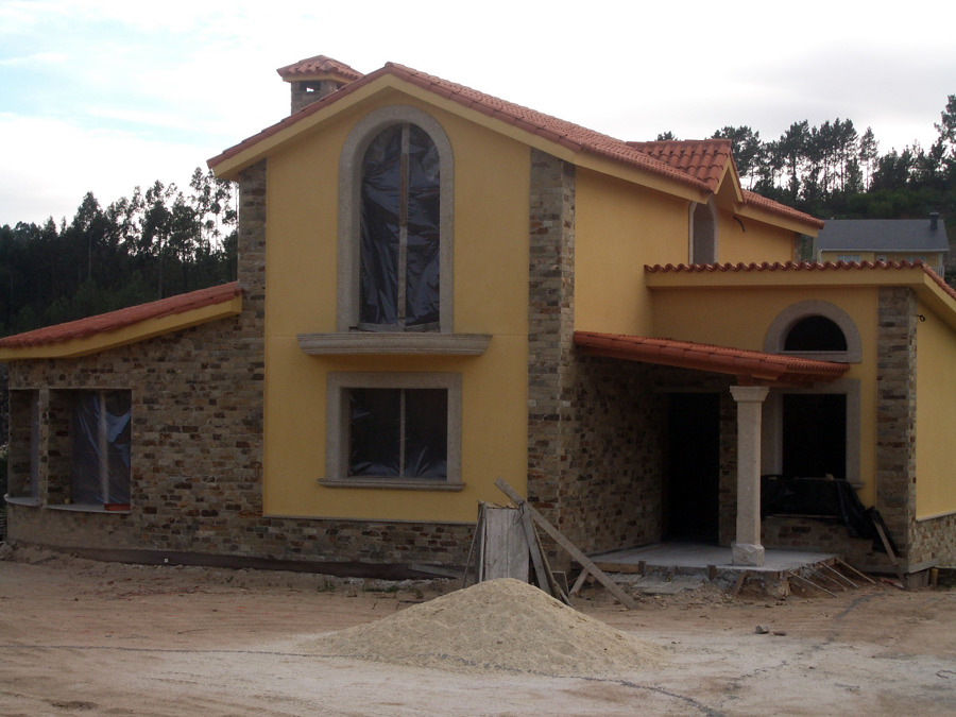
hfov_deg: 26.3
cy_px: 358
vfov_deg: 19.9
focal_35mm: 74
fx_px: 2044
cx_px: 478
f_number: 6.2
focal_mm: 12.2
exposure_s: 1/125
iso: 80
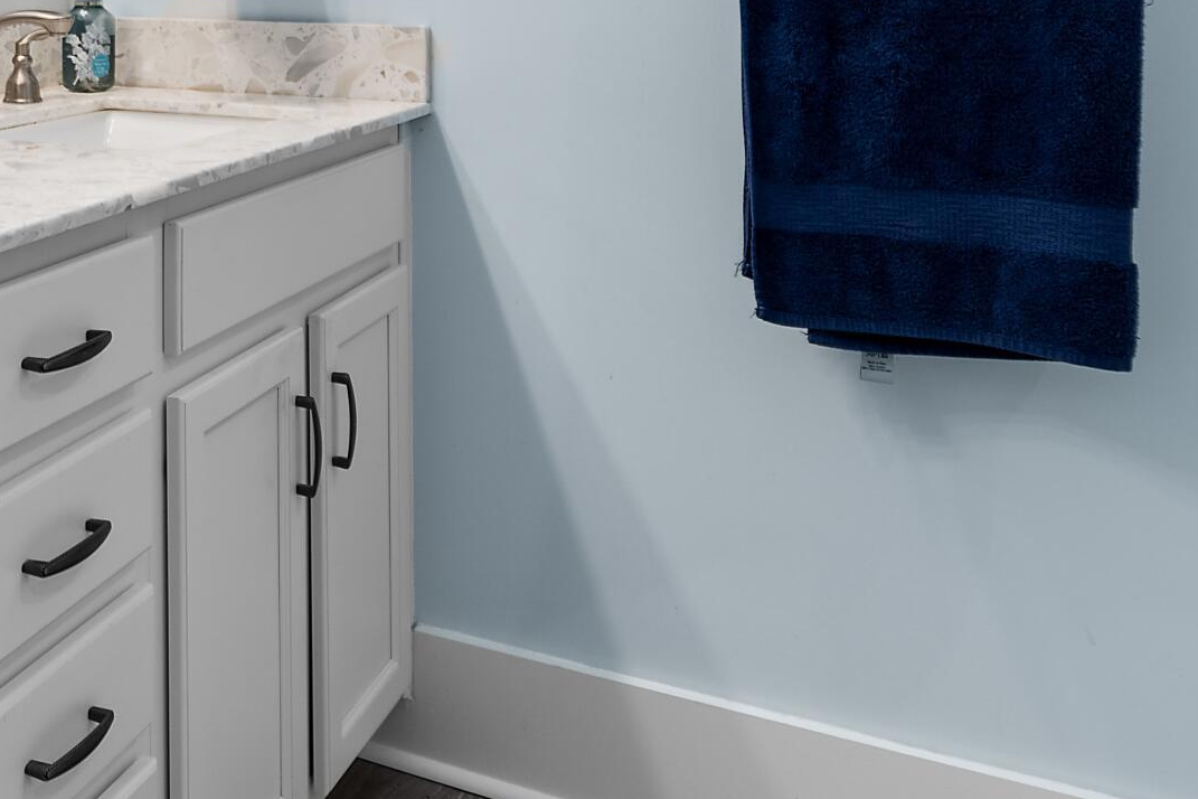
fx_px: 1398
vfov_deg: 28.7
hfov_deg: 42.4
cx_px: 107
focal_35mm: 42
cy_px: -93
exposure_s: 1/8
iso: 100
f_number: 4.5
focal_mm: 10
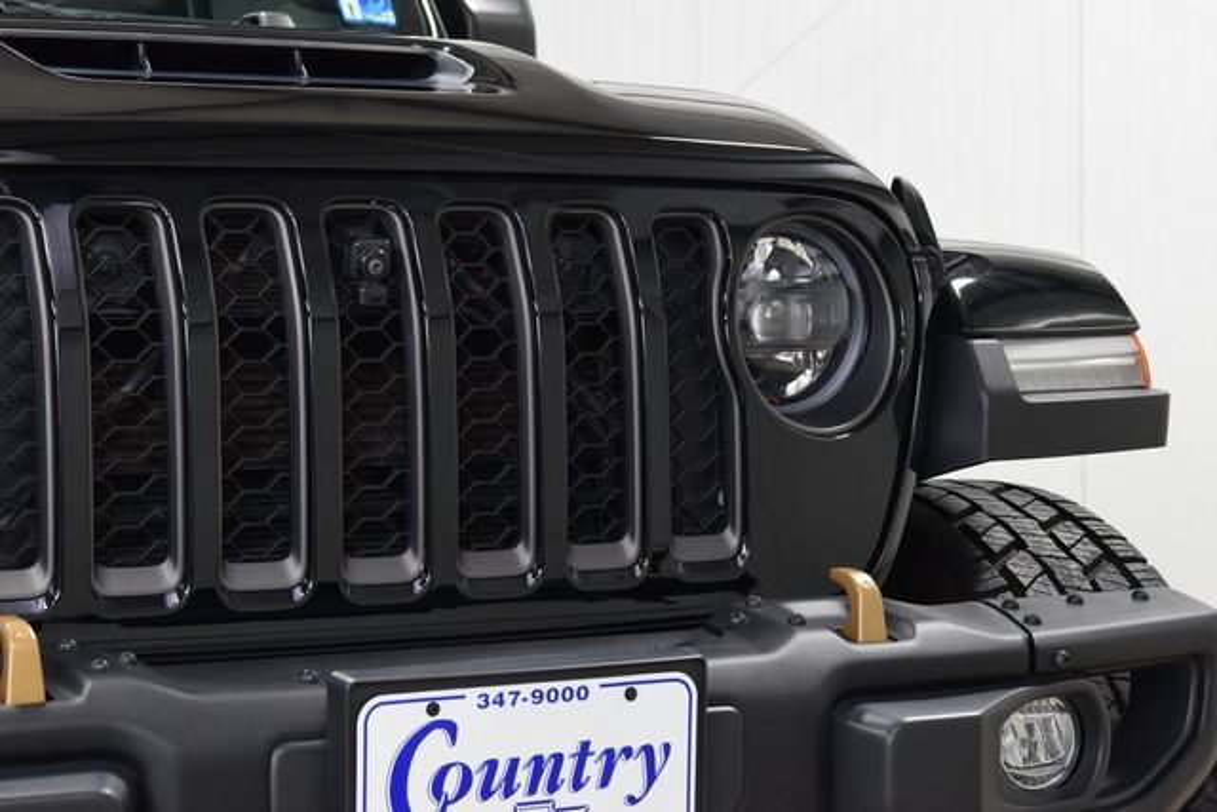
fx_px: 3144
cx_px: 608
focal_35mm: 93
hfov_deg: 21.9
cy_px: 406
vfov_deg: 14.7
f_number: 7.1
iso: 1600
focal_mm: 62
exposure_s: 1/30
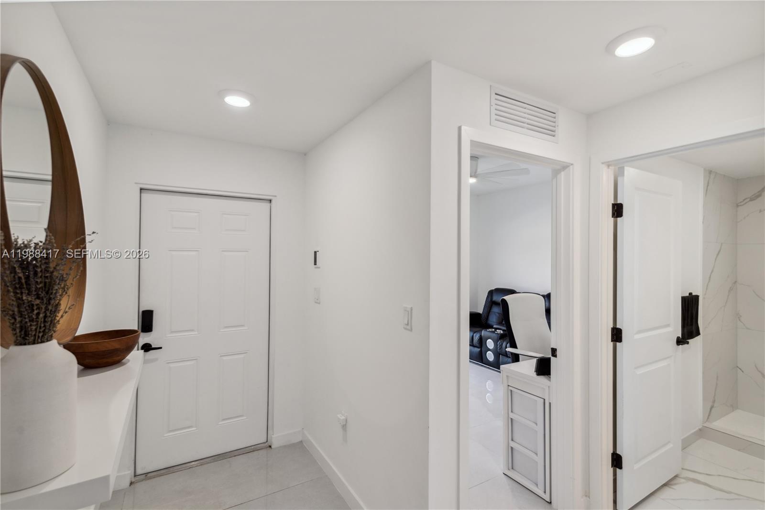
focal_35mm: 16
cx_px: 382
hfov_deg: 96.7
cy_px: 255
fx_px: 340
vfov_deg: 73.8
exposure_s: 1/60
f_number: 7.1
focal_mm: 16
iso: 320
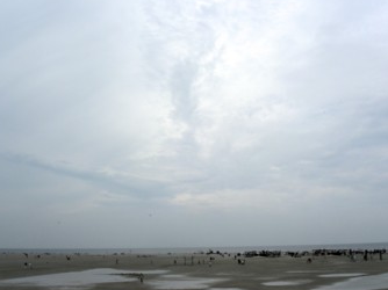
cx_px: 181
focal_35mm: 41
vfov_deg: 35.1
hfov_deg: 45.8
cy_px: 142
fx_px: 459
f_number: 5.6
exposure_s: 1/750
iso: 100
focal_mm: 7.8
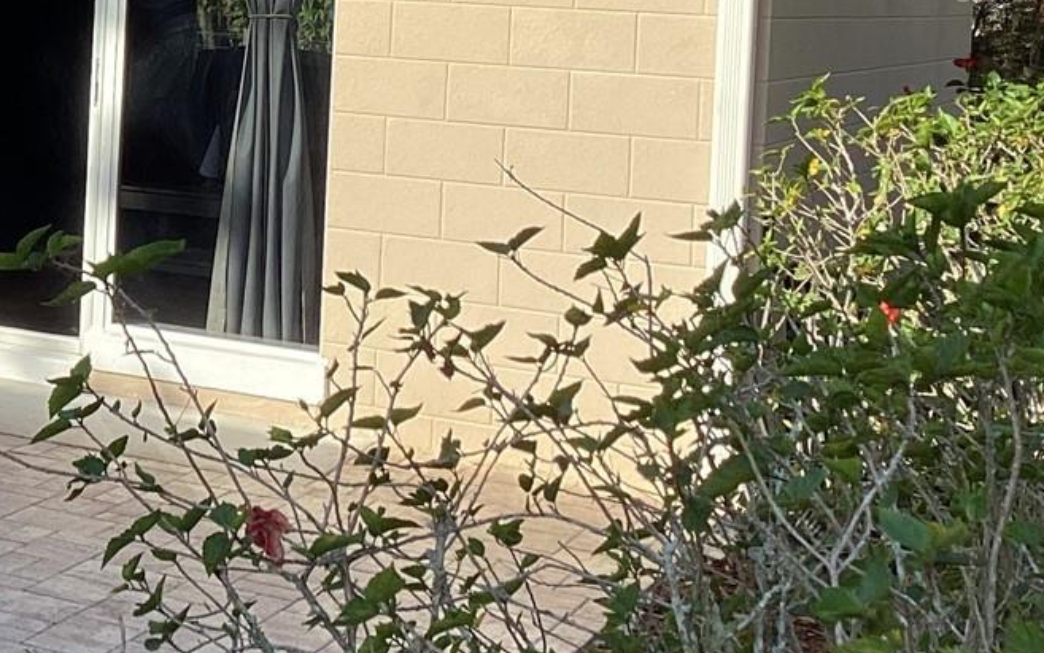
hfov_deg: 23.8
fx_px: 2277
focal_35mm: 80
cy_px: -11
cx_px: -167
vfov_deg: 16.0
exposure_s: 1/356
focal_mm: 3.3
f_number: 2.4
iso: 25
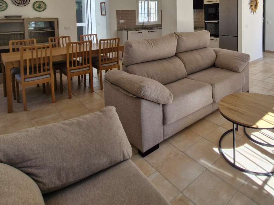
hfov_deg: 68.7
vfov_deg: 52.0
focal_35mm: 24
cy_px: 32
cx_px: 192
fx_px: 190
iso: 50
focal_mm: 1.74
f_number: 2.2
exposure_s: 1/161
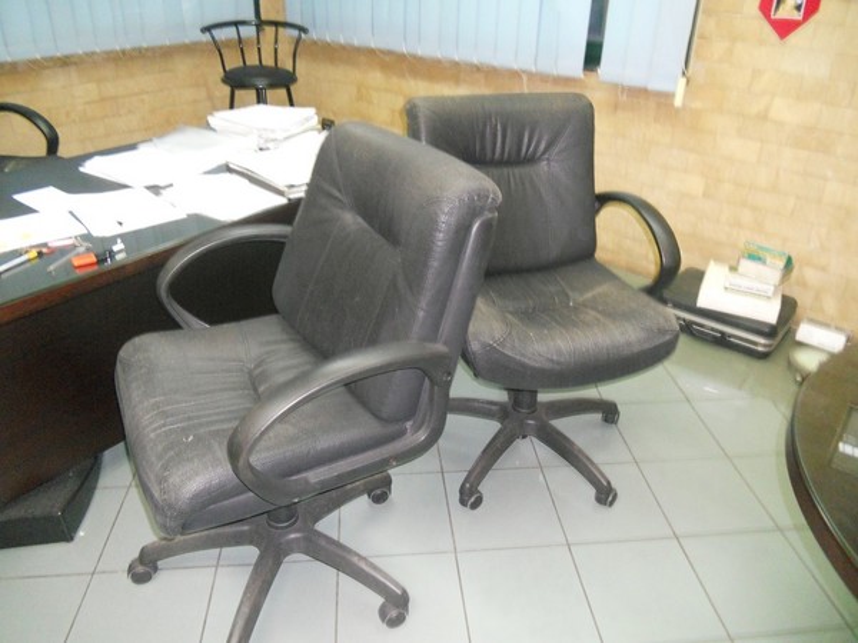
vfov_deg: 51.4
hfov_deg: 65.3
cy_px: 322
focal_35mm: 27
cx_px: 429
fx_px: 669
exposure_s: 1/25
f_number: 3.2
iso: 400
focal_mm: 4.9
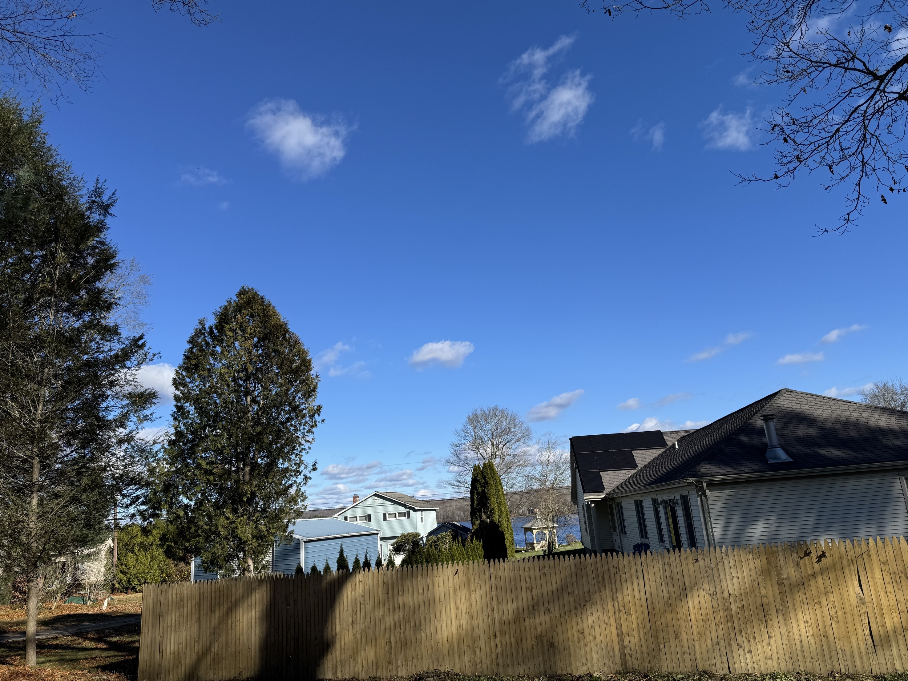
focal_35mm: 25
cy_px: 333
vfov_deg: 54.9
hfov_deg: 69.4
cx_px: 459
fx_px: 656
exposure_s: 1/4950
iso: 80
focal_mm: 6.76
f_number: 1.78
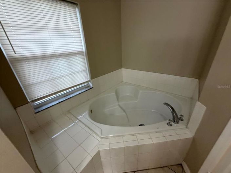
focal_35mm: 14
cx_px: 116
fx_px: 93
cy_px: 86
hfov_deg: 102.1
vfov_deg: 85.6
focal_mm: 2.22
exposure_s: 1/60
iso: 320
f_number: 2.2
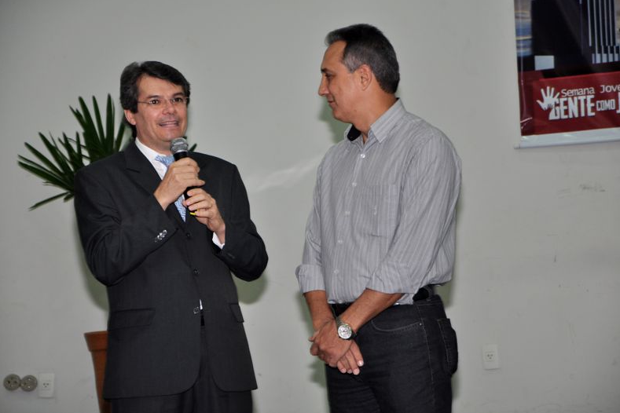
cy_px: 206
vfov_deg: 8.6
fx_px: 2747
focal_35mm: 160
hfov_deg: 12.9
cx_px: 313
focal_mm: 105
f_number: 6.3
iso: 400
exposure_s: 1/60
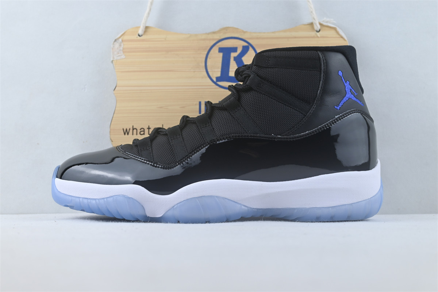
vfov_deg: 31.9
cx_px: 219
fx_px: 511
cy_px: 146
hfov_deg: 46.4
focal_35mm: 42
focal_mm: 28
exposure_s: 1/60
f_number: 4.5
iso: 100
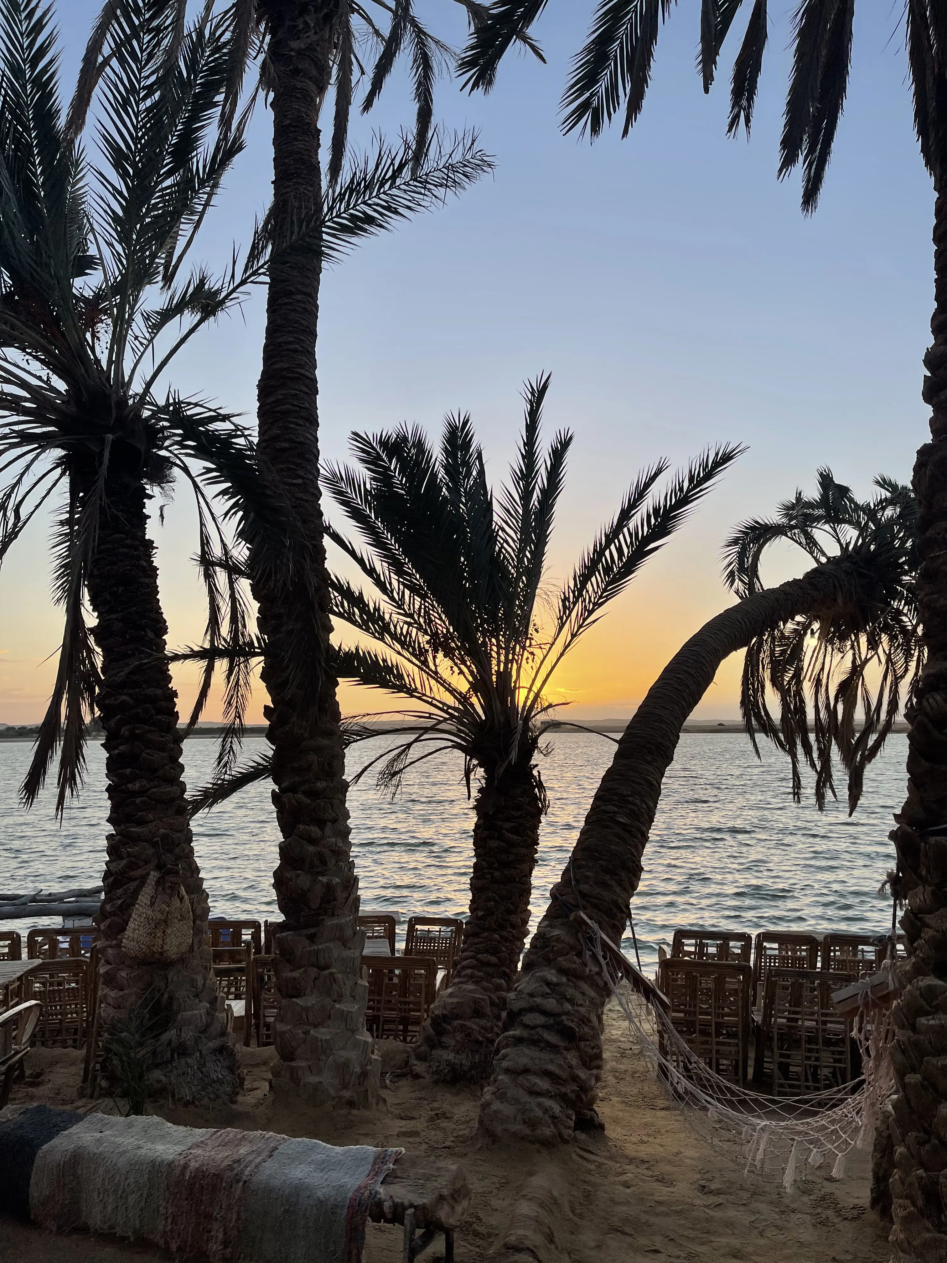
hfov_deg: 53.1
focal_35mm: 26
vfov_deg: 67.3
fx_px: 948
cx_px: 474
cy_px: 632
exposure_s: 1/916
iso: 32
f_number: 1.6
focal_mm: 5.1
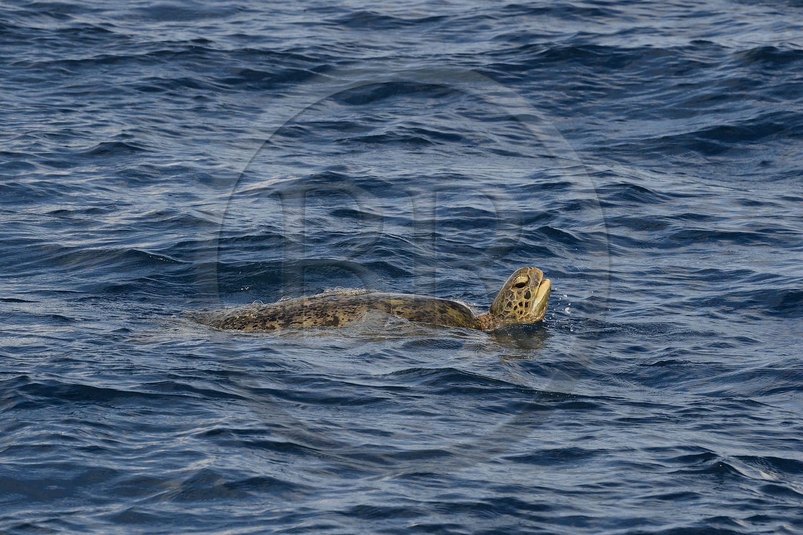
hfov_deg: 10.3
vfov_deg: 6.9
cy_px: 268
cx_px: 402
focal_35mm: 200
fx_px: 4460
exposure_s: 1/400
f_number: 9
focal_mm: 200
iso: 200
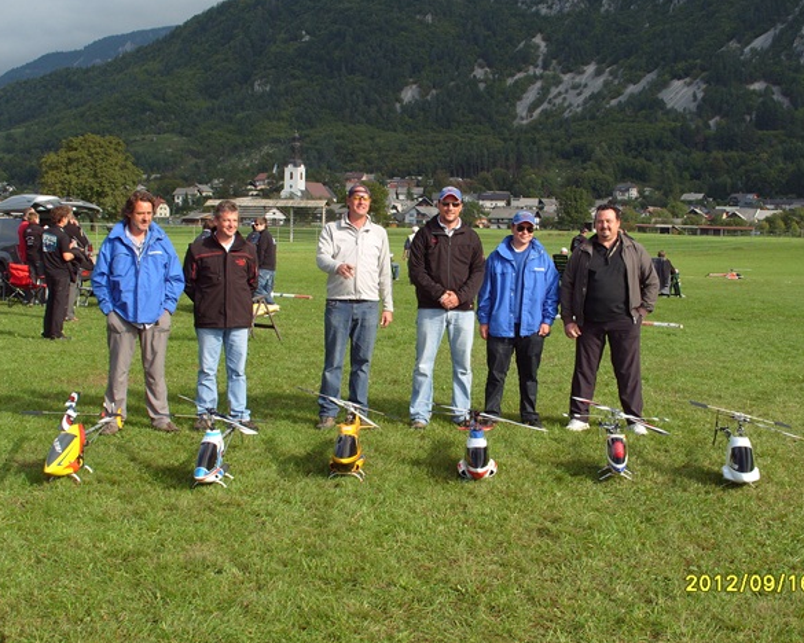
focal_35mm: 47
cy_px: 317
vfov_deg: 32.1
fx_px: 1118
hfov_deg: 39.5
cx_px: 421
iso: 80
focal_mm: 9.9
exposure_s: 1/350
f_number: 5.6
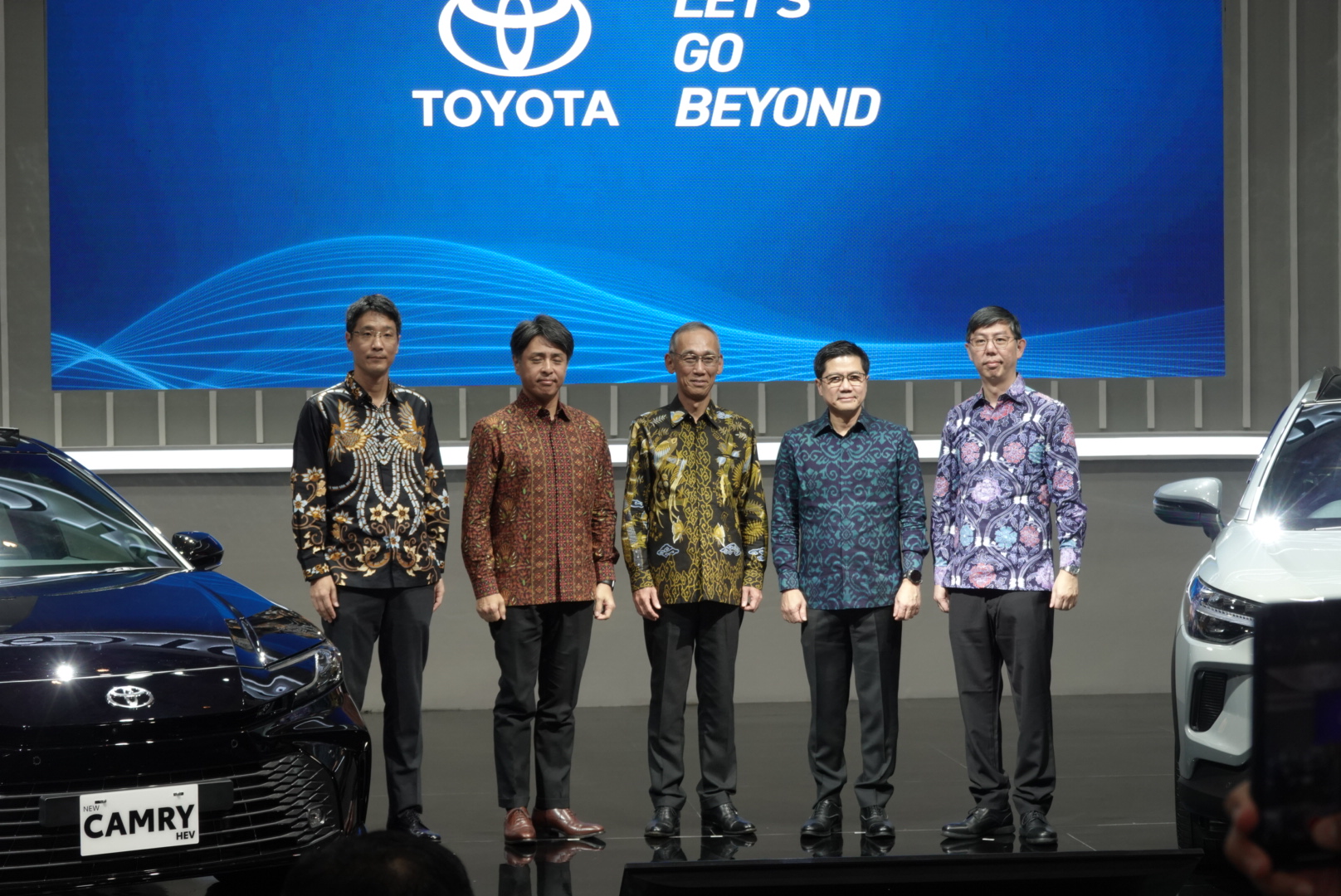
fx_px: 2609
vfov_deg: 19.5
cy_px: 448
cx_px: 670
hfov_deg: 28.8
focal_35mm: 70
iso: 400
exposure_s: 1/125
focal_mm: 25.85
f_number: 4
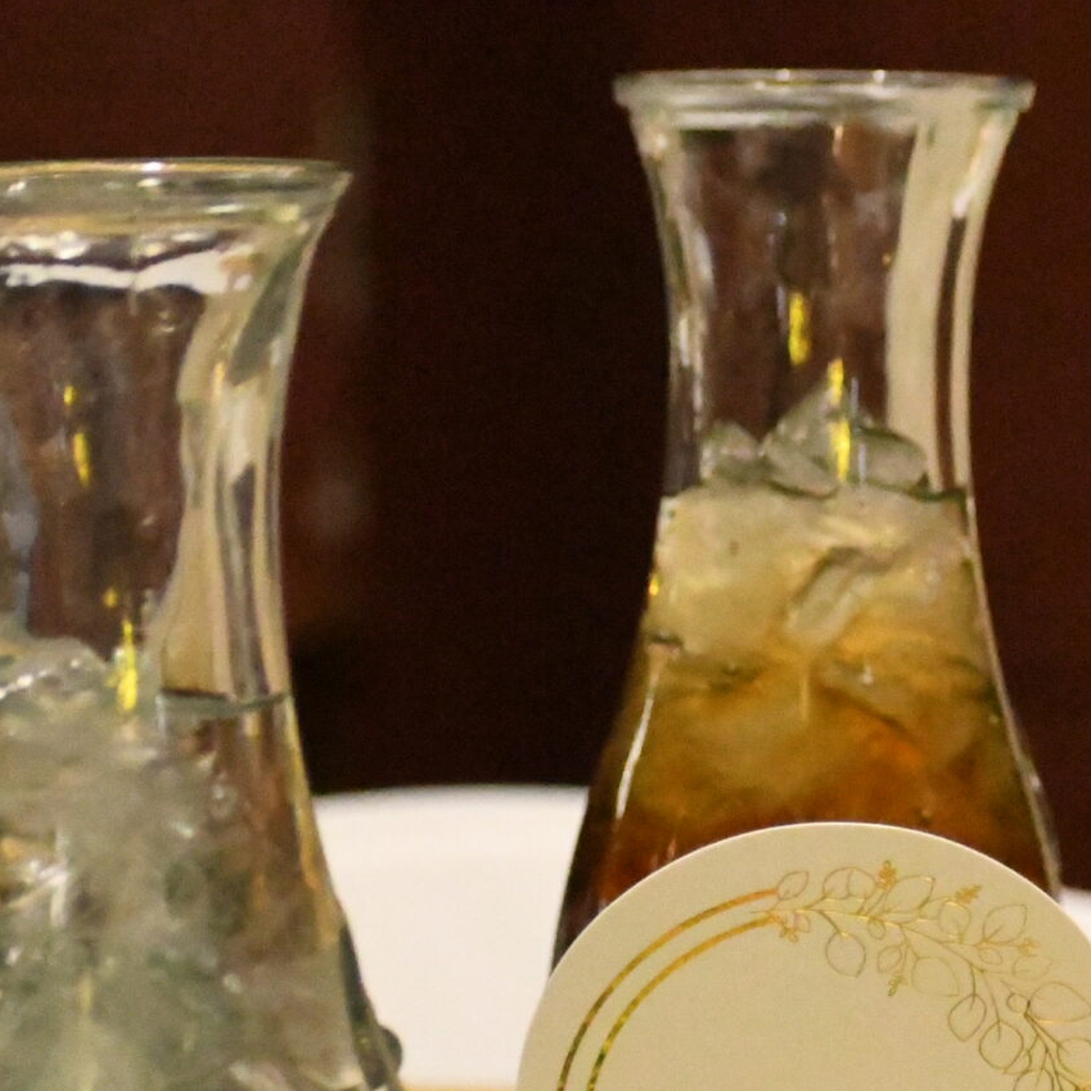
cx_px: 928
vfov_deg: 6.5
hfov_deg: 6.5
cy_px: 1054
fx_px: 9592
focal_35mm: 269
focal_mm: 70
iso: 25600
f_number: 5
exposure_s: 1/250
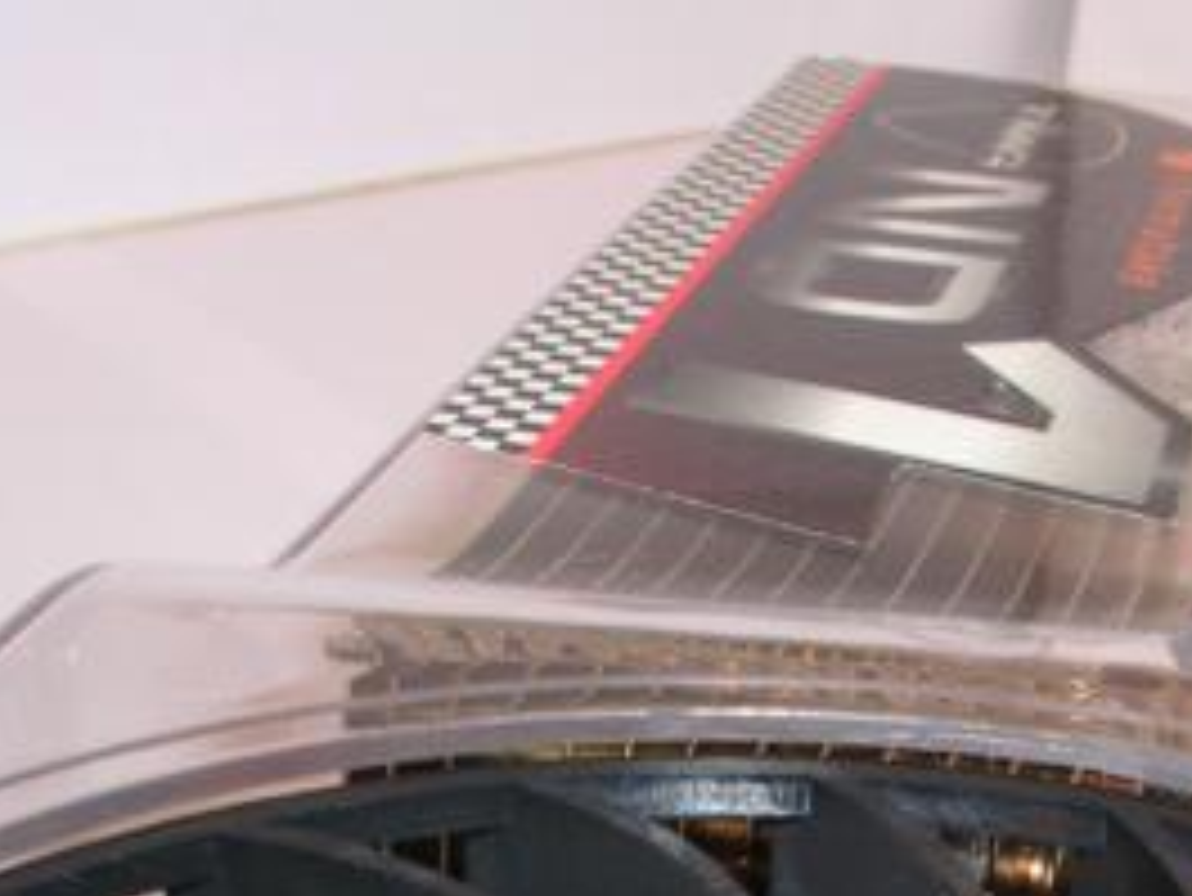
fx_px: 2963
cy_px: 923
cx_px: 945
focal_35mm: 86
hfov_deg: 22.5
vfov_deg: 16.8
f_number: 5.6
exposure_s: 1/60.1
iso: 50
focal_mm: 5.8
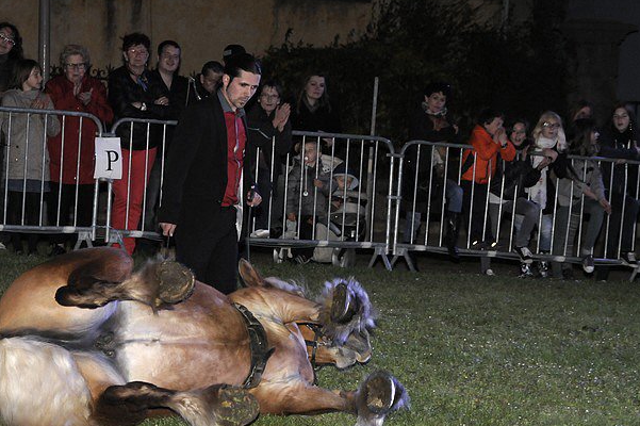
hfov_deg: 13.7
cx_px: 322
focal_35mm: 150
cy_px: 273
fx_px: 2659
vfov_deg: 9.2
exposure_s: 1/60
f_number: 8
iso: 1250
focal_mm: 75
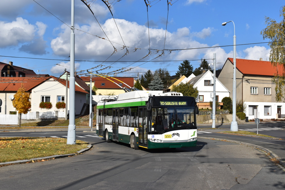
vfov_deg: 29.0
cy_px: 95
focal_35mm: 46
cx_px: 142
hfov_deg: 42.3
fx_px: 368
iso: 200
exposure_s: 1/500
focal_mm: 31
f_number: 11
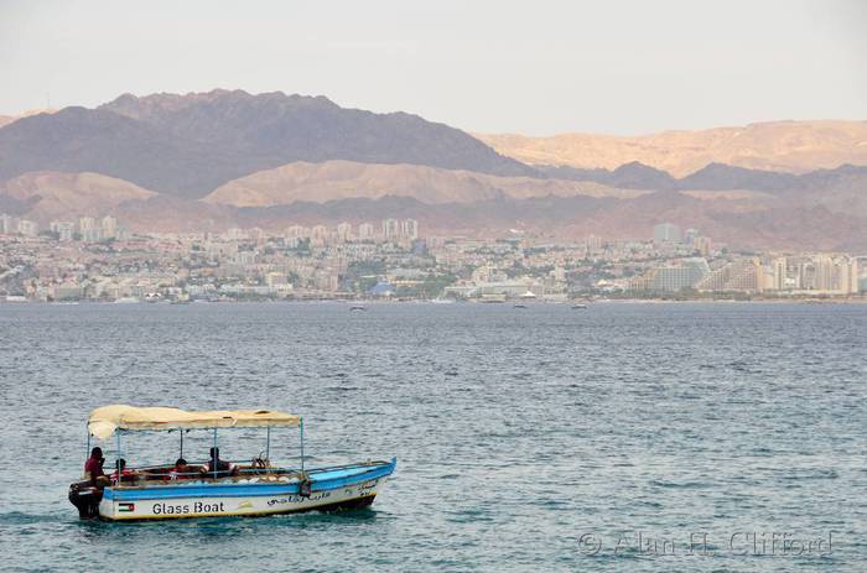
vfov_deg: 9.6
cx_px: 434
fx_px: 3423
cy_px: 286
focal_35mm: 142
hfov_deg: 14.4
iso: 100
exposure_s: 1/250
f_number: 8
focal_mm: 95
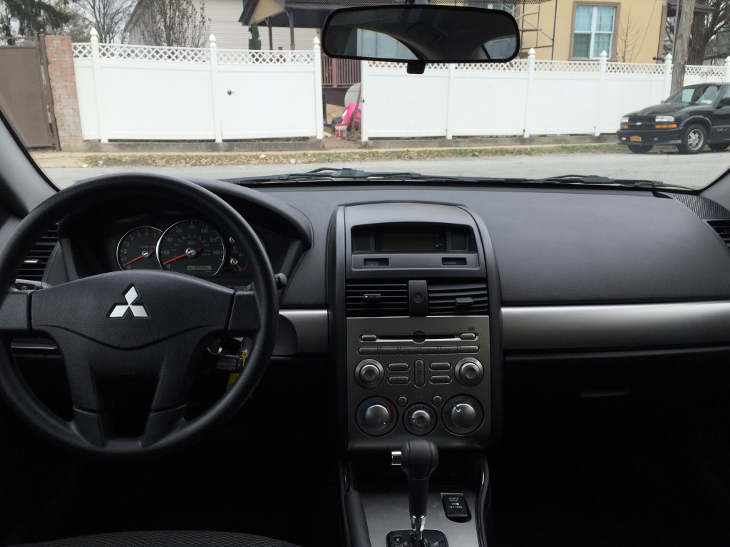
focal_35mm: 29
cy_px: 274
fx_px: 612
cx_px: 365
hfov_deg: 61.7
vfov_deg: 48.2
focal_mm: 4.15
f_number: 2.2
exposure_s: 1/319
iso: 32
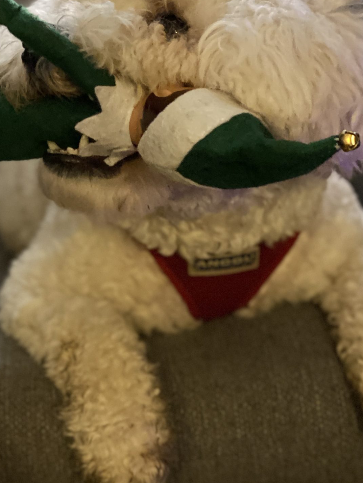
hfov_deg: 15.9
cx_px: 130
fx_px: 1300
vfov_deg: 21.1
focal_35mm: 93
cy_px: 200
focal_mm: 6
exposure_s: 1/14
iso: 400
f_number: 2
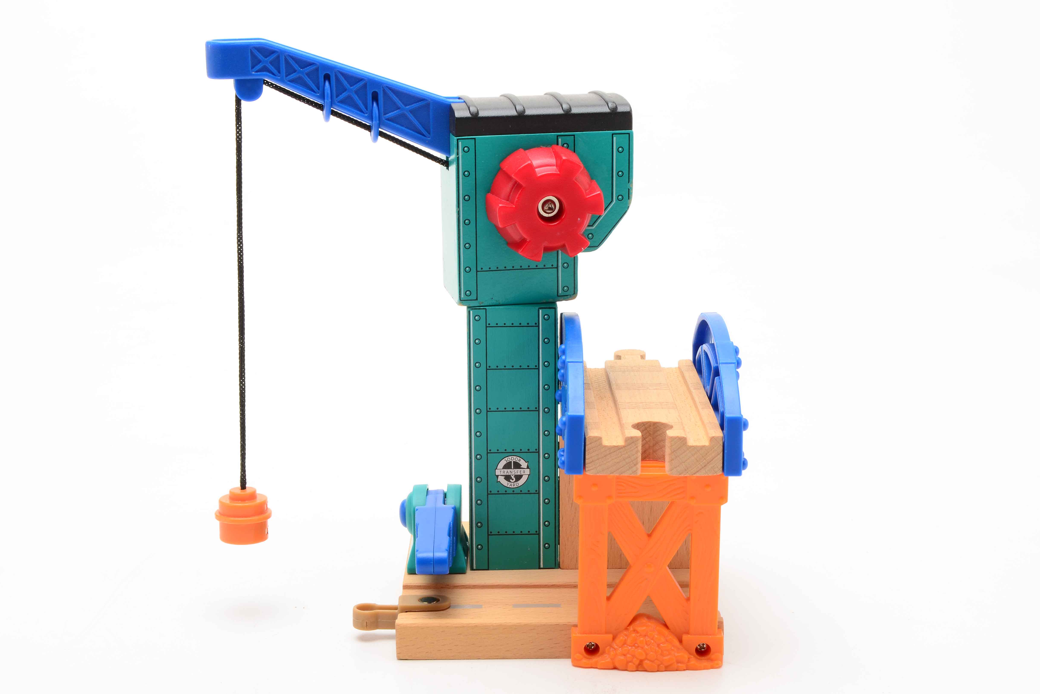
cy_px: 349
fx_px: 2109
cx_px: 512
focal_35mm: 73
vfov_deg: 18.7
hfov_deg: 27.7
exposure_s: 1/160
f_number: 20
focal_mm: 48
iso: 100
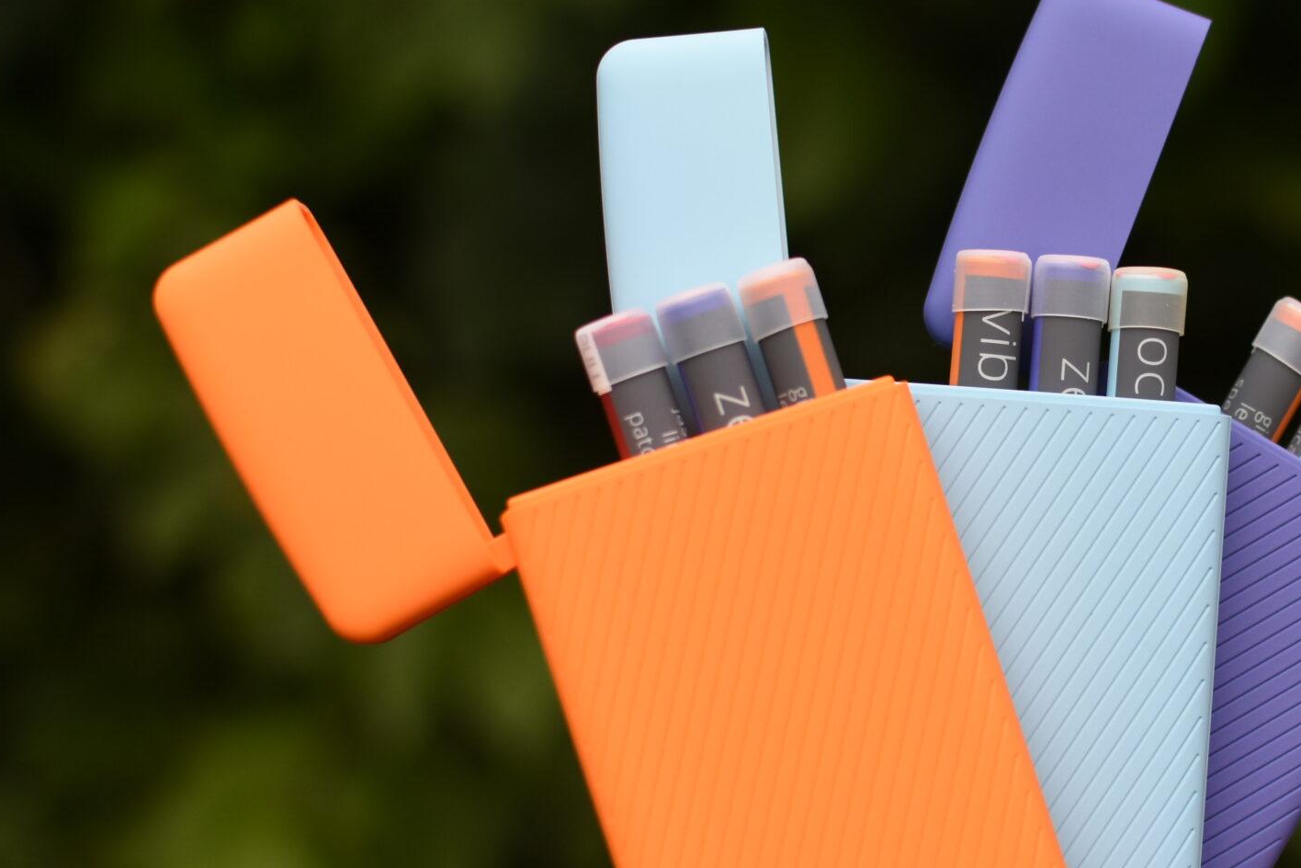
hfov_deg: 21.3
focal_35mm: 95
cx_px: 1009
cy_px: 507
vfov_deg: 14.4
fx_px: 3429
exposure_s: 1/1600
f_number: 3.2
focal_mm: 35
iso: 320
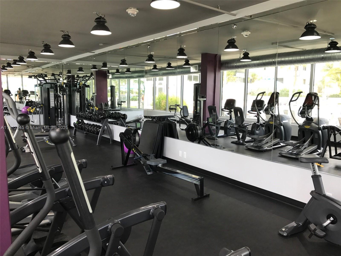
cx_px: 170
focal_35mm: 28
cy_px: 128
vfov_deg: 49.7
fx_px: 276
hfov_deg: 63.4
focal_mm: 3.99
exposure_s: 1/120
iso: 40
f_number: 1.8
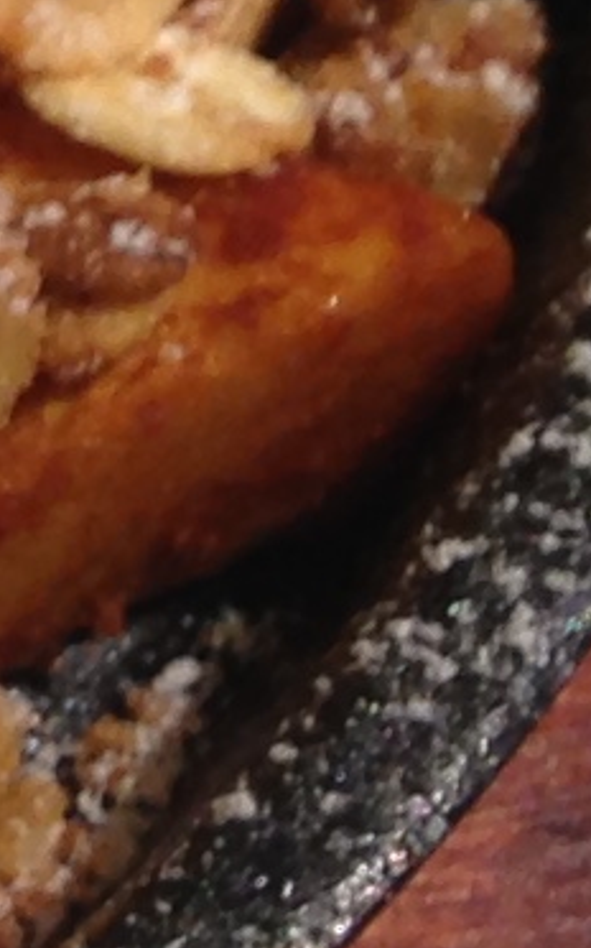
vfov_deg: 6.8
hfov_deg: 4.0
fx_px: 7924
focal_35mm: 307
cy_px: -92
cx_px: -1798
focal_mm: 4.12
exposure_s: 1/20
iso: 50
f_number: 2.4
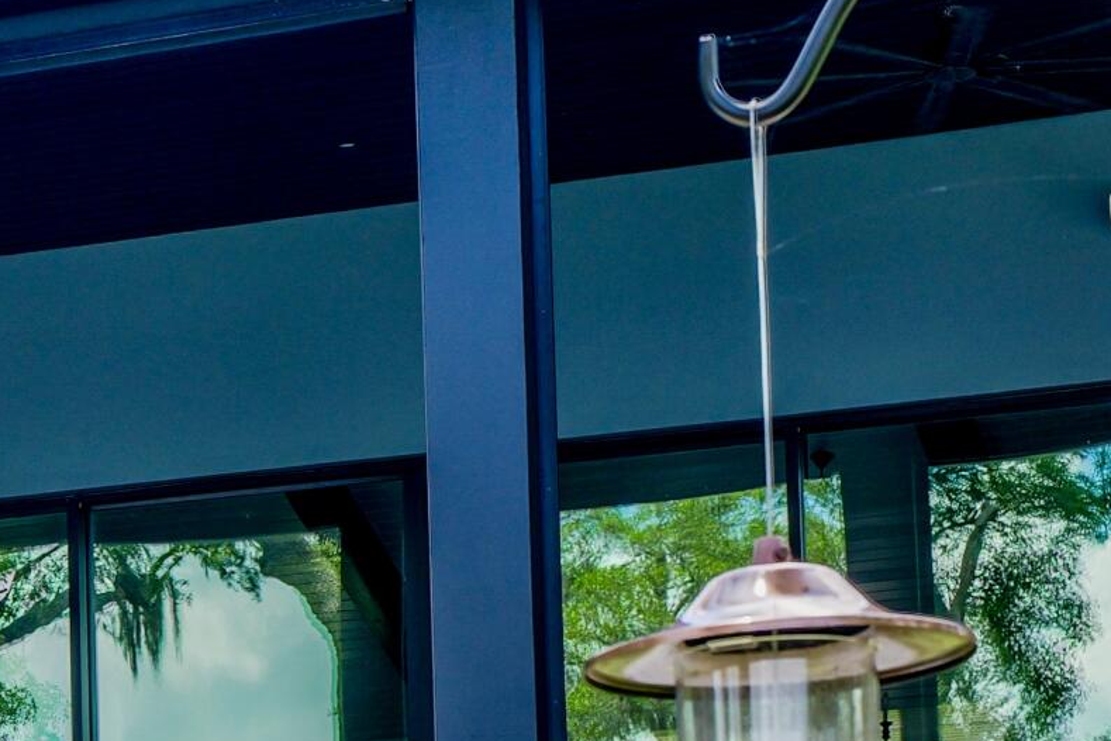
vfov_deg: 8.8
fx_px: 4691
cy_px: 1108
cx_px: -537
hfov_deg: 12.8
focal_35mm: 152
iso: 320
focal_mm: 40
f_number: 8
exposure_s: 1/400
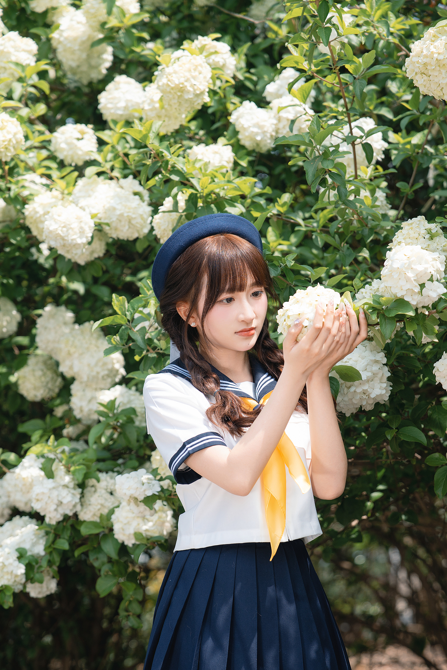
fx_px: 1322
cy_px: 334
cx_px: 226
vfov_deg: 28.5
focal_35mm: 71
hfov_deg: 19.2
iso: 100
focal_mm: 70
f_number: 2.8
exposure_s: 1/800
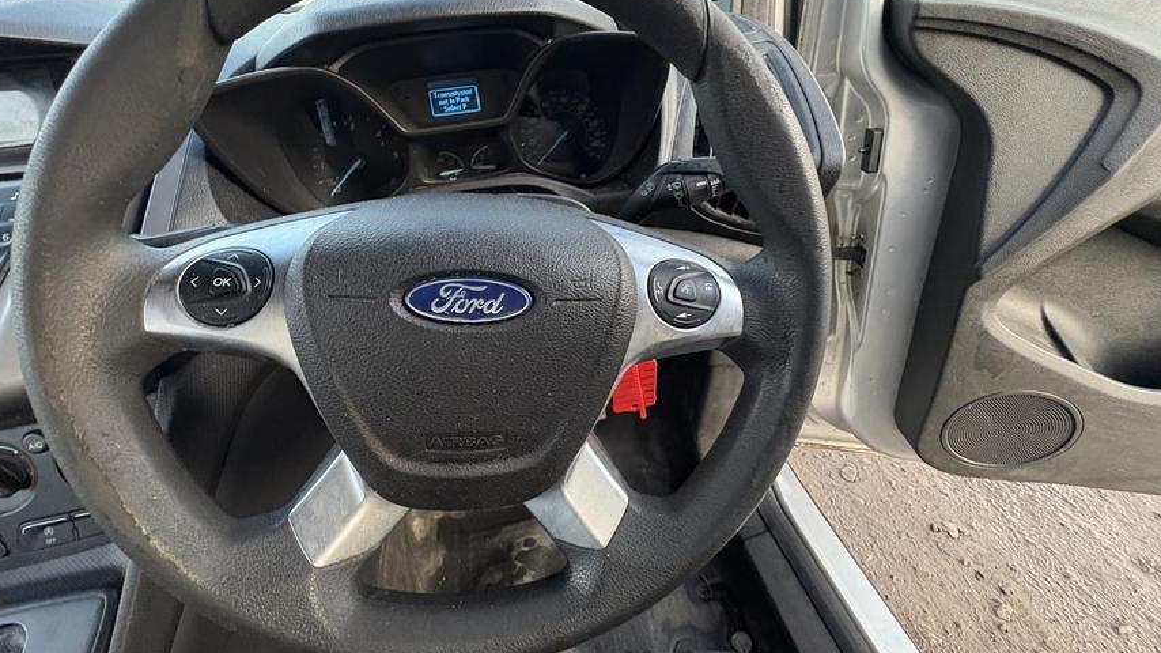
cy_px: 264
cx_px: 566
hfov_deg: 99.4
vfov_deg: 66.5
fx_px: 492
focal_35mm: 16
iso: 400
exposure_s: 1/60
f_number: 2.2
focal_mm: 2.22
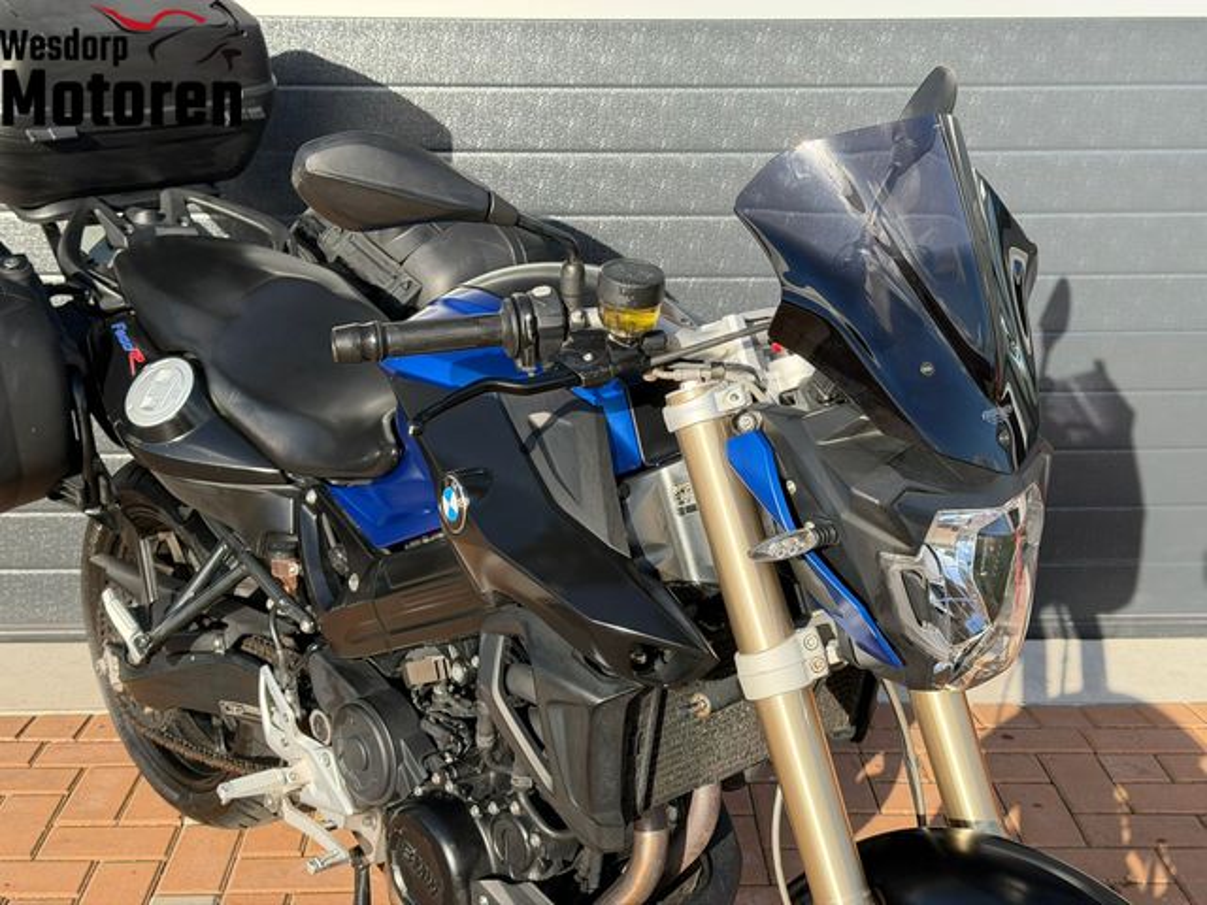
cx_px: 604
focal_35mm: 48
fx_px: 1674
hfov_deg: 39.7
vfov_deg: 30.3
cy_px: 452
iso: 100
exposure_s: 1/1642
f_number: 1.78
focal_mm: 6.76
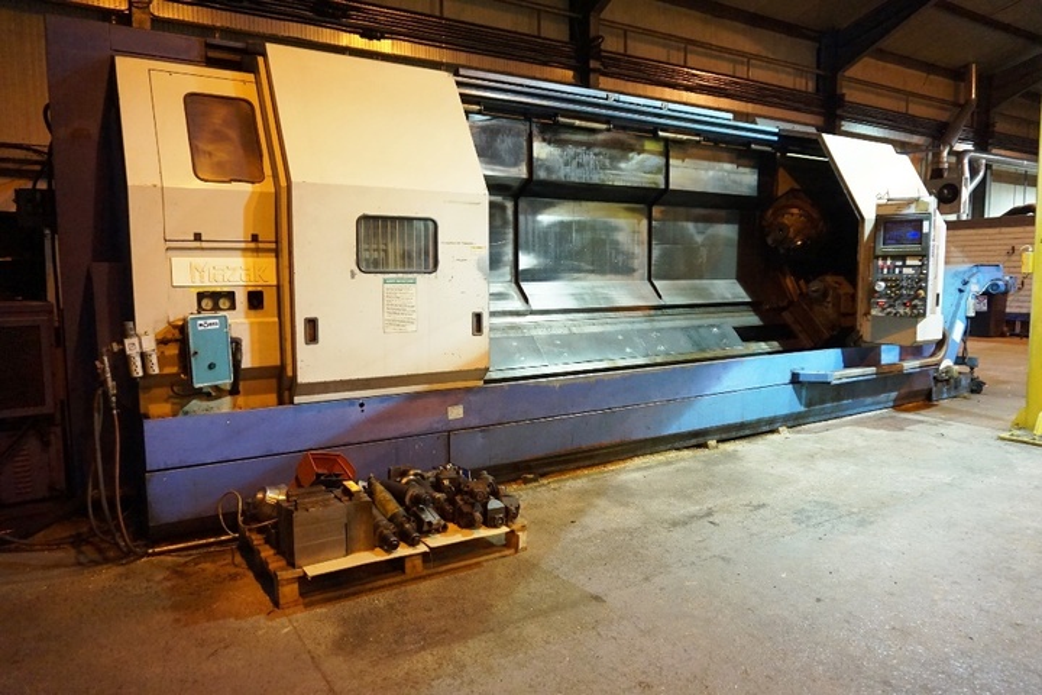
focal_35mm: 24
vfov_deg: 53.1
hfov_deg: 73.7
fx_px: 695
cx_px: 521
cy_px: 348
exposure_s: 1/60
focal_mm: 16
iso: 3200
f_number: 3.5
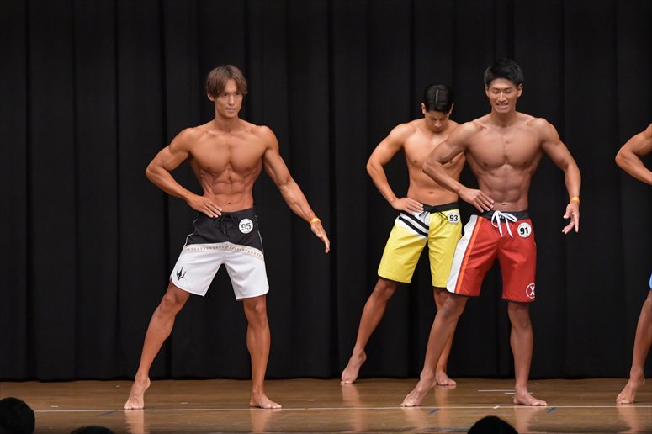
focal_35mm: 202
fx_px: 3657
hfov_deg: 10.2
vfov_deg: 6.8
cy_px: 217
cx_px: 326
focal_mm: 135
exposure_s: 1/400
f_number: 5.6
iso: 6400
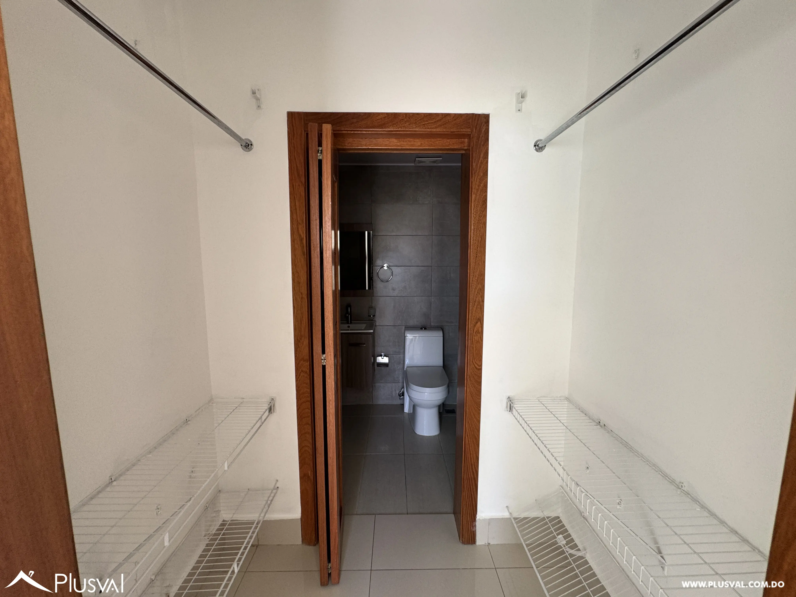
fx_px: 322
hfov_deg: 102.1
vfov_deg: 85.7
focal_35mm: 14
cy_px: 298
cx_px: 398
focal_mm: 2.22
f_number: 2.2
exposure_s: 1/99
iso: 100
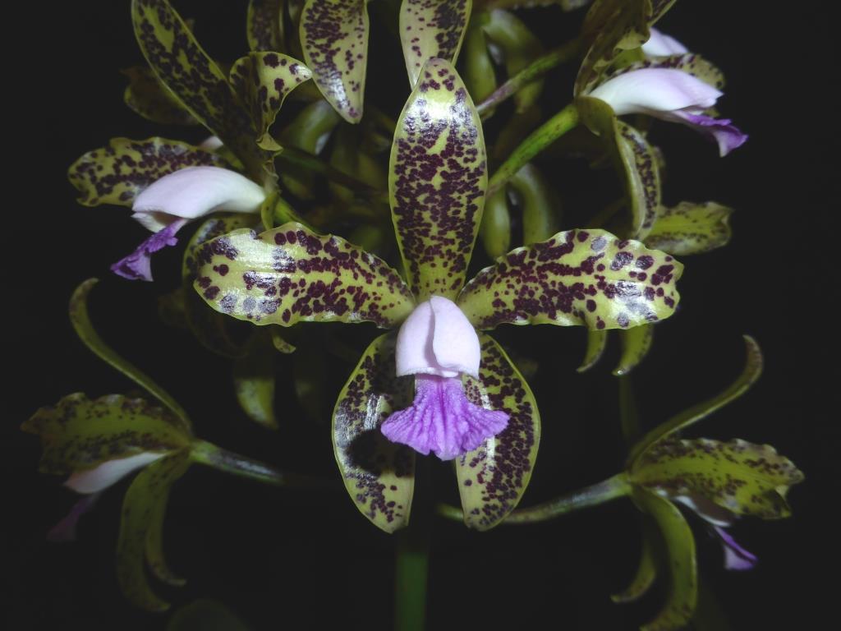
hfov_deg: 69.4
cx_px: 420
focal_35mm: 25
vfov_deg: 54.9
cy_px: 316
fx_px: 607
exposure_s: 1/60
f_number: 3.3
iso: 125
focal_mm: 4.3
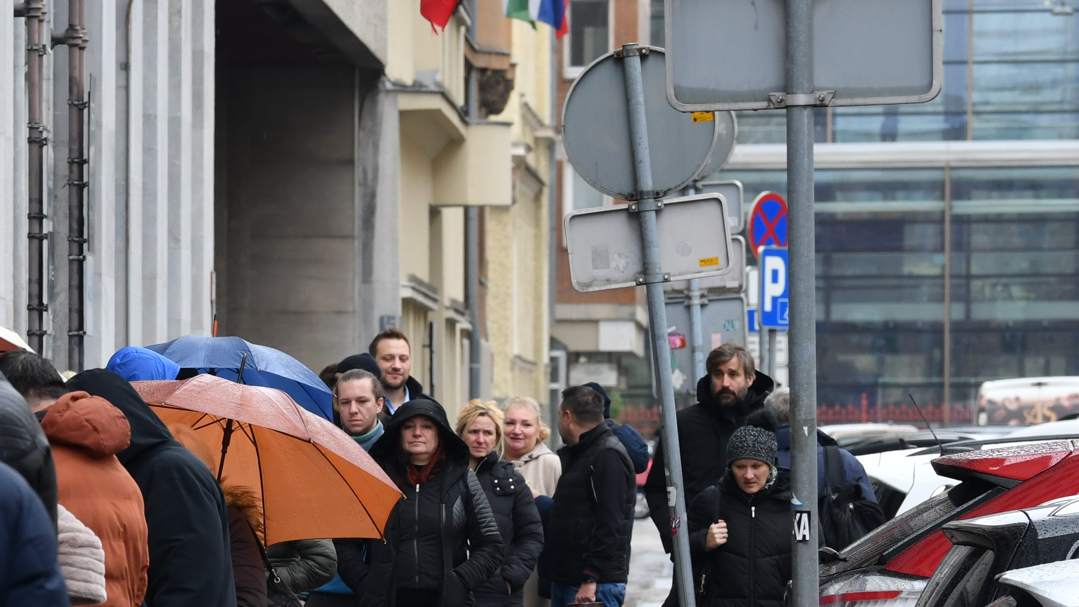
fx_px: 11587
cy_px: 605
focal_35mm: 405
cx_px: -583
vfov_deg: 3.0
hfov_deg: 5.3
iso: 400
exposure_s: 1/250
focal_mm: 122
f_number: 6.3
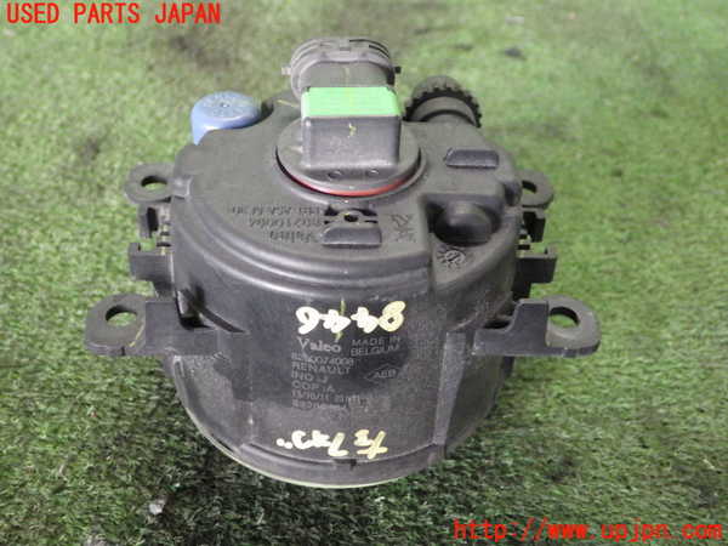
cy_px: 273
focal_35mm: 41
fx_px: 862
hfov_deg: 45.8
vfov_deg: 35.1
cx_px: 364
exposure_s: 1/60
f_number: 2.8
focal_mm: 7.3
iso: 2000
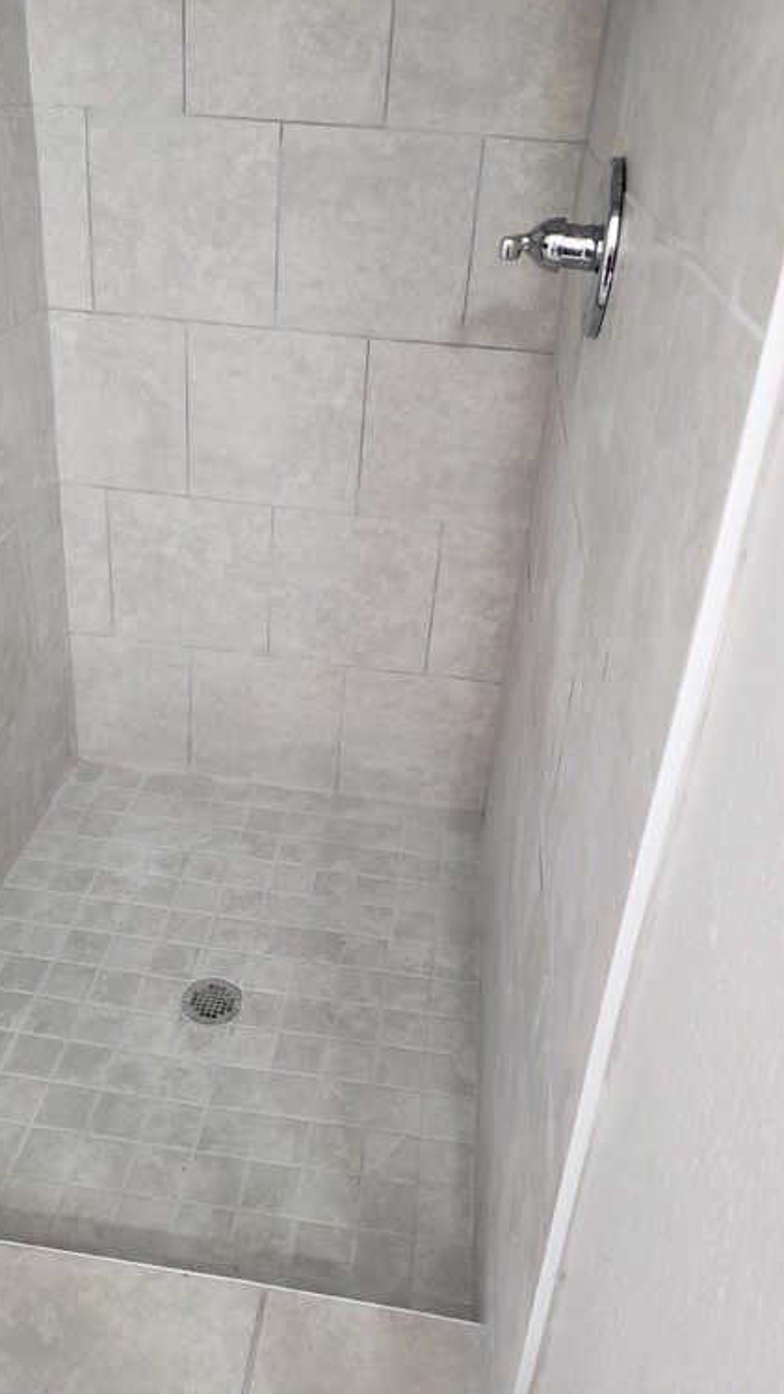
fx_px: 1072
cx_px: 331
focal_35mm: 29
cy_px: 697
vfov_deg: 66.1
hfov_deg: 40.1
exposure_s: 1/30
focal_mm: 4.3
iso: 250
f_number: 1.5
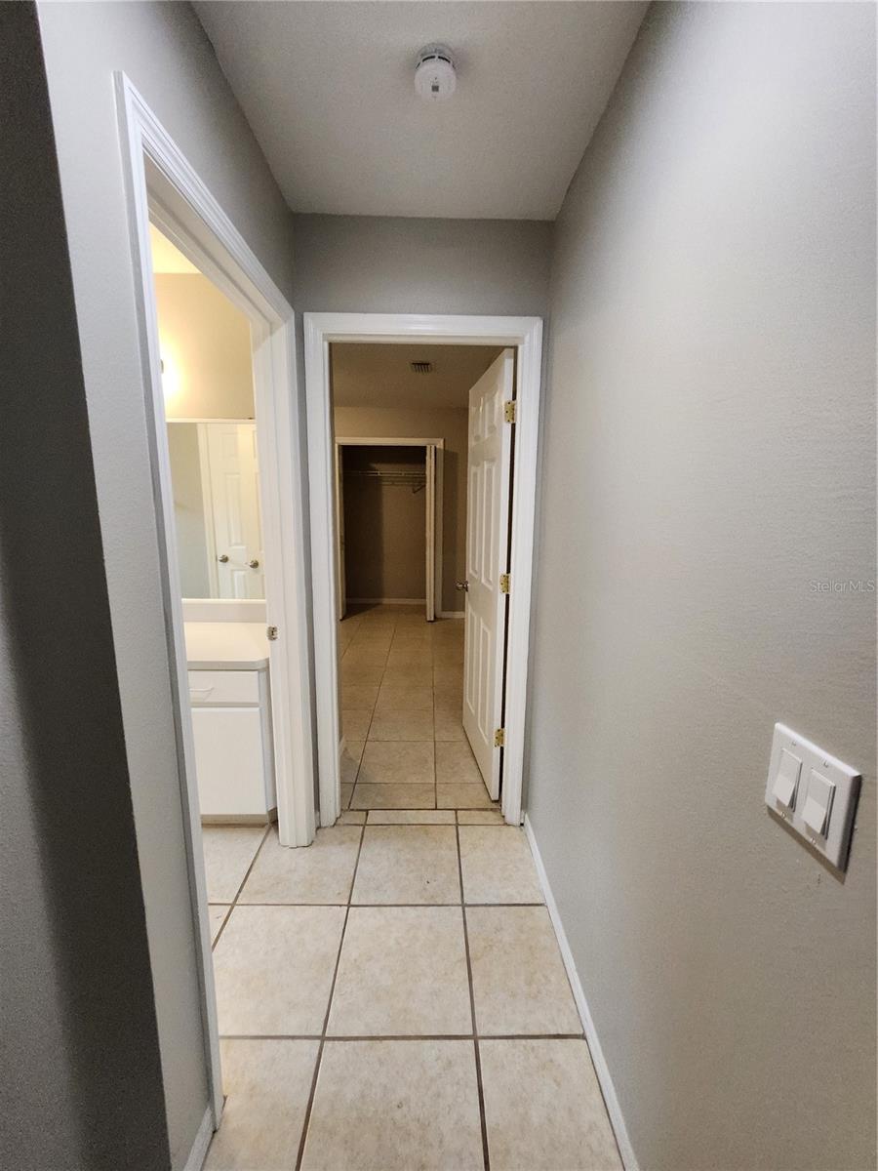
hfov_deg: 89.9
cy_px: 586
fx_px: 440
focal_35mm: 13
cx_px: 439
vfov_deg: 106.2
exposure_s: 1/60
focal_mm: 1.74
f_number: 2.2
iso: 250
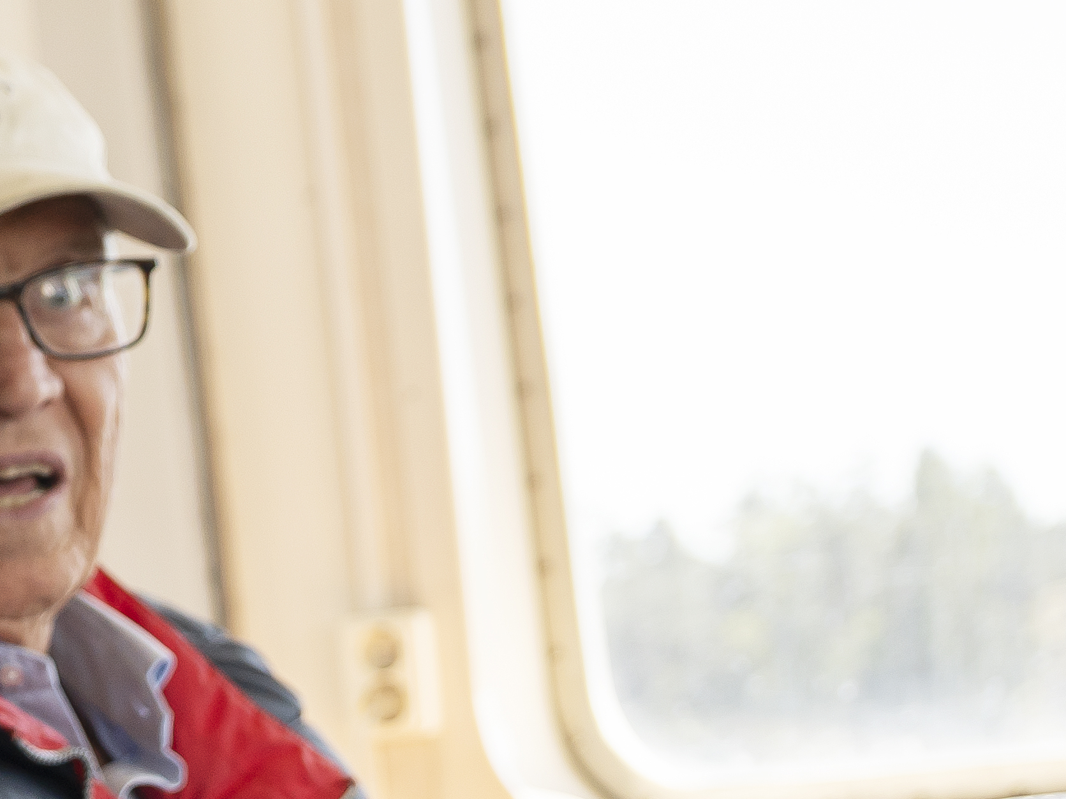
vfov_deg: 11.7
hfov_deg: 14.7
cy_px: 828
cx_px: -498
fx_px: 3849
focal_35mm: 125
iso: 200
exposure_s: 1/250
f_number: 2.8
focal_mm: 31
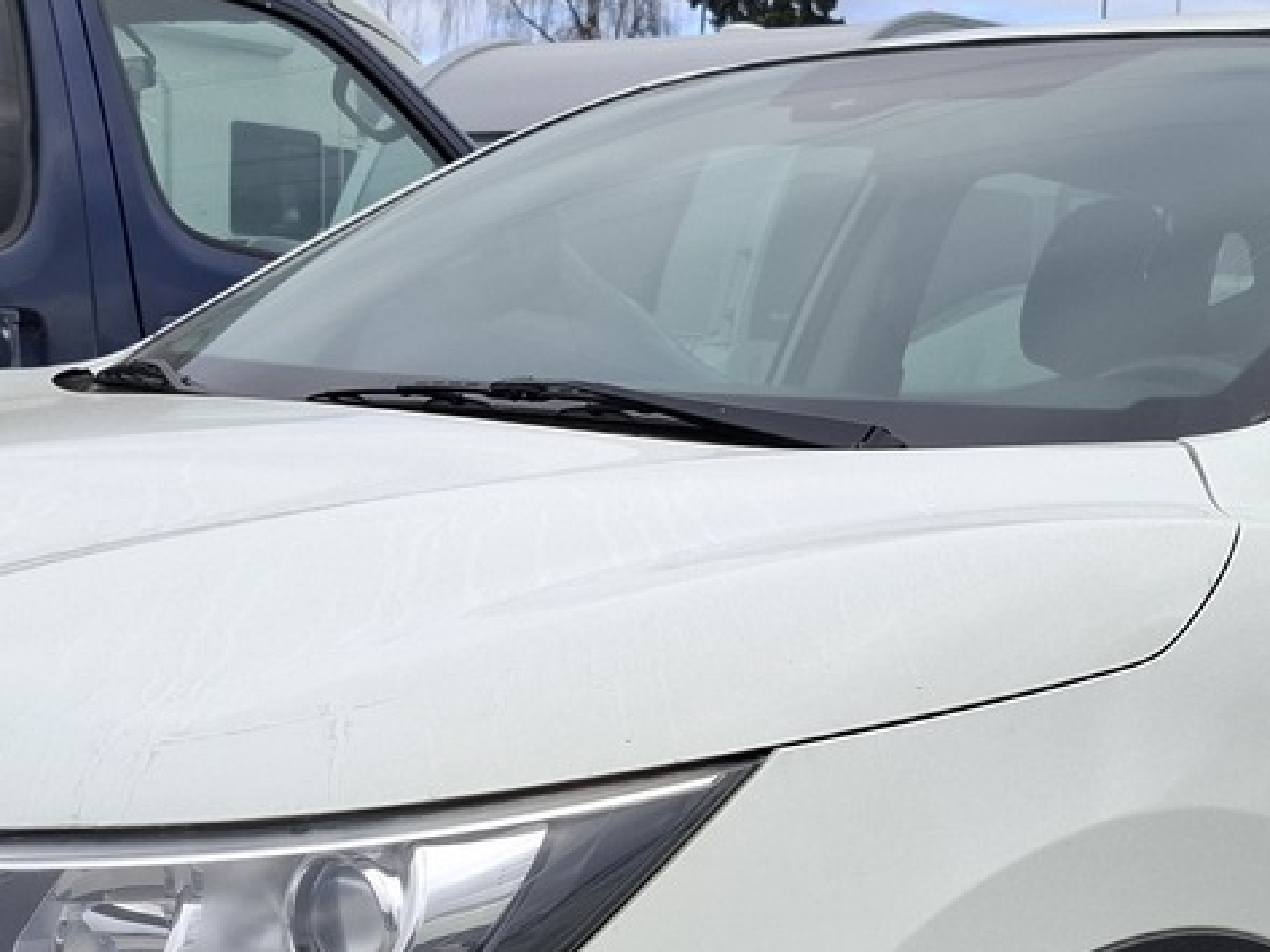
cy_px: 920
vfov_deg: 20.4
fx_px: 2569
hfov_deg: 27.8
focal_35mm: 70
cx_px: 679
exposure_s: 1/1024
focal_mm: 5.54
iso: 50
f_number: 1.8
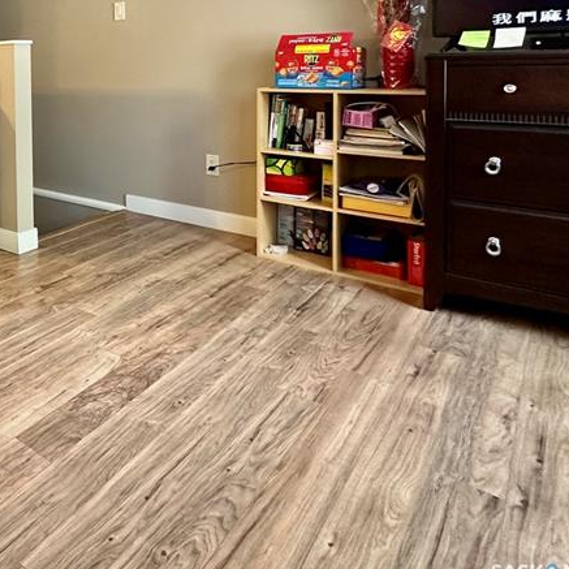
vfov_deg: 50.7
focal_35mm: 29
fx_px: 539
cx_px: -47
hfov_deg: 43.8
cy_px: 82
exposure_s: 1/60
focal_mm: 2.22
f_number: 2.2
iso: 400
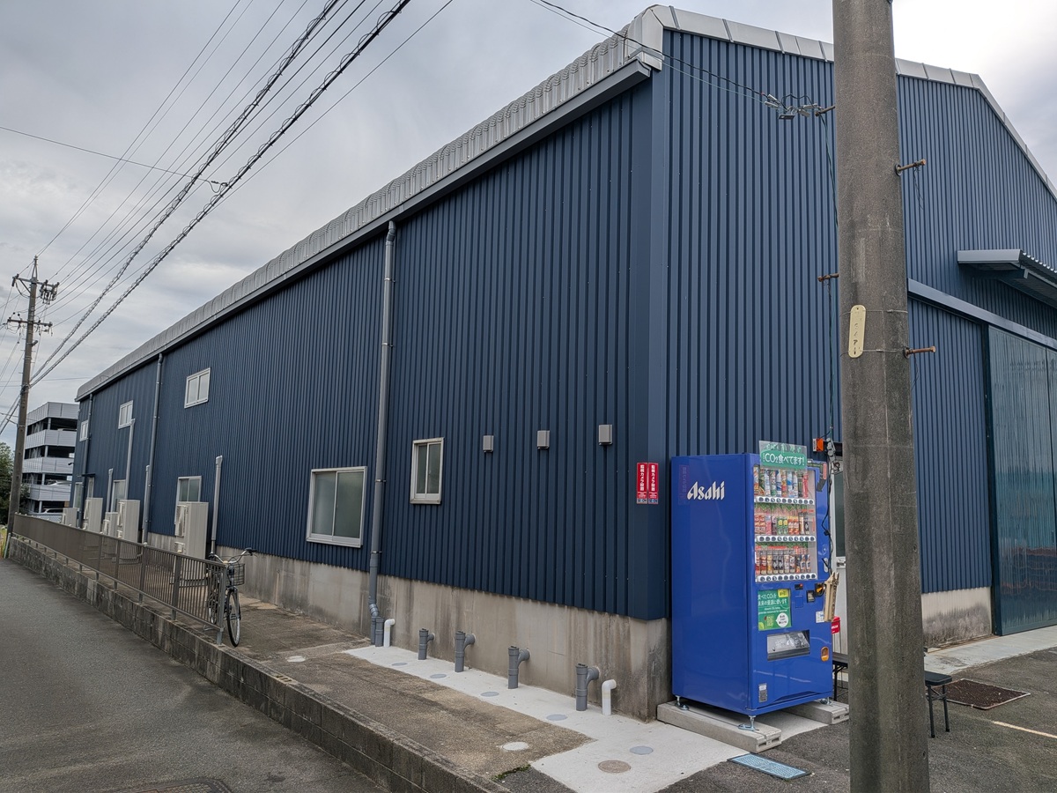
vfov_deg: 56.8
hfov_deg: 71.6
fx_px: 733
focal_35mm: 24
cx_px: 528
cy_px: 396
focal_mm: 4.53
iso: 29
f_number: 1.7
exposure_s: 1/375
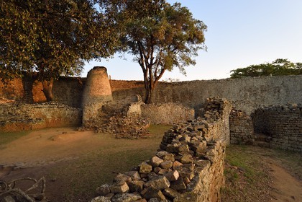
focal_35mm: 19
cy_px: 101
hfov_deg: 86.9
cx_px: 151
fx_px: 159
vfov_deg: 64.6
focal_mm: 19
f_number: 7.1
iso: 400
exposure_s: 1/160
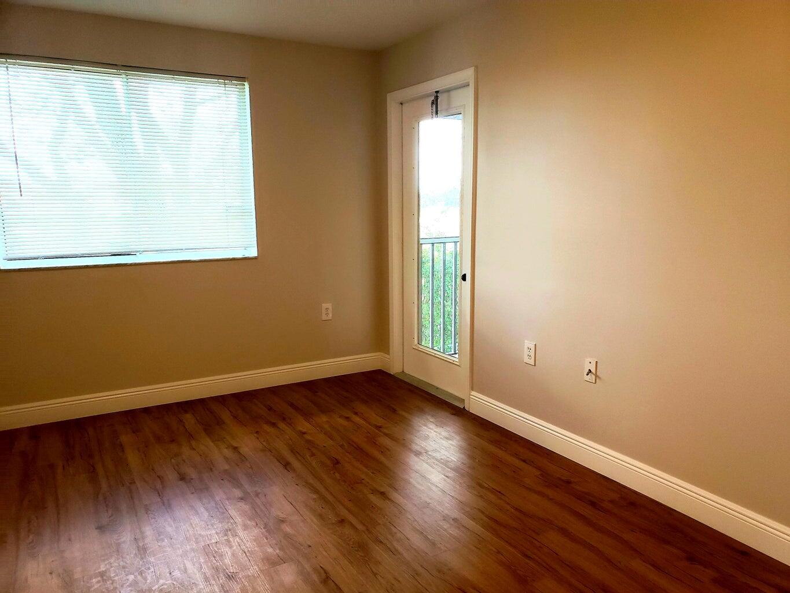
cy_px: 296
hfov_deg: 67.3
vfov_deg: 53.1
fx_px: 593
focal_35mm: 26
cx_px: 395
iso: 200
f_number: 2.4
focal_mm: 4.3
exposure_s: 1/120
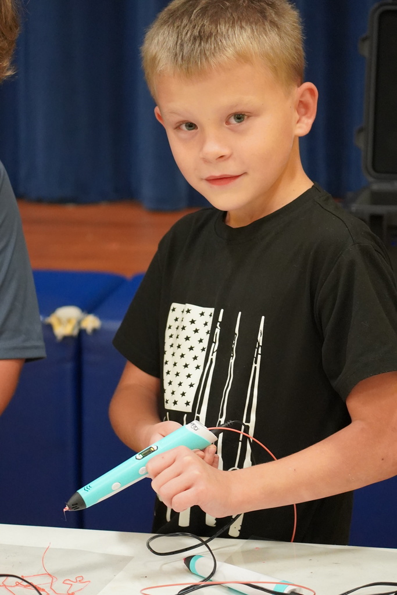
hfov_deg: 13.0
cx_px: 198
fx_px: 1736
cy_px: 298
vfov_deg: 19.5
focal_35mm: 105
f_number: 4.5
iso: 5000
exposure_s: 1/160
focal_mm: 70
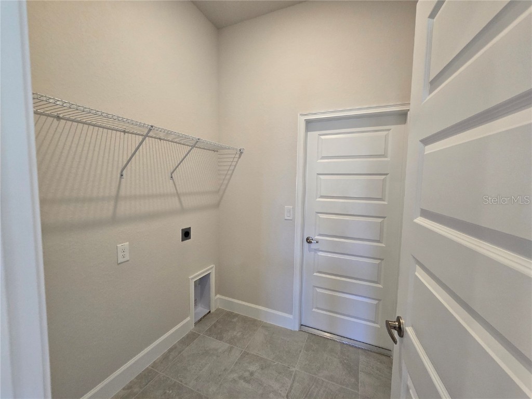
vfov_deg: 89.9
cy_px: 200
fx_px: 200
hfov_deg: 106.2
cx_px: 266
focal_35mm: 13
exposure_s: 1/60
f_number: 2.2
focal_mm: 2.2
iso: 200
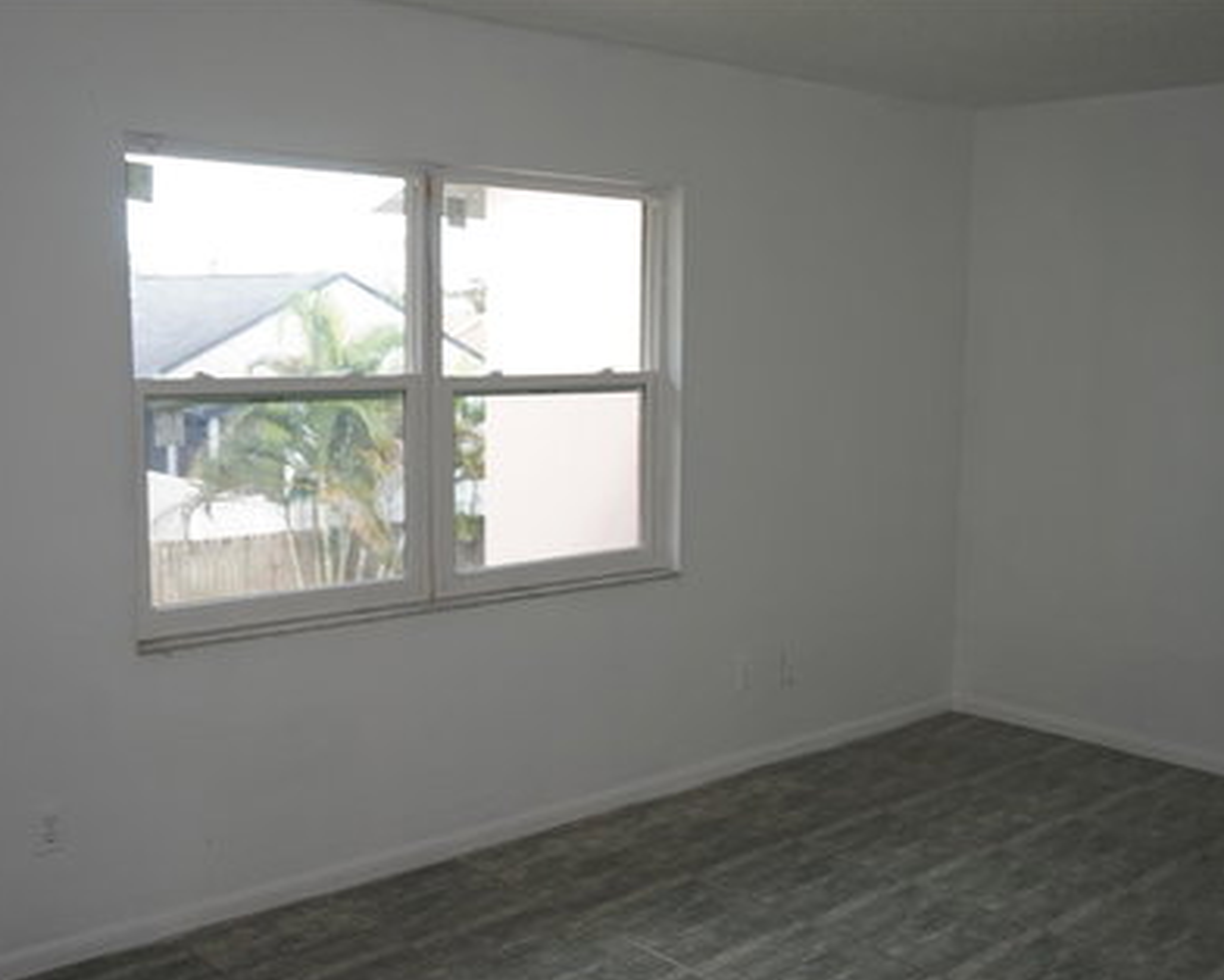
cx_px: 653
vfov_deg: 37.7
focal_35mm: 40
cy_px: 488
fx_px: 1434
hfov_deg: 46.2
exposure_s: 1/60
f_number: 4
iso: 160
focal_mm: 23
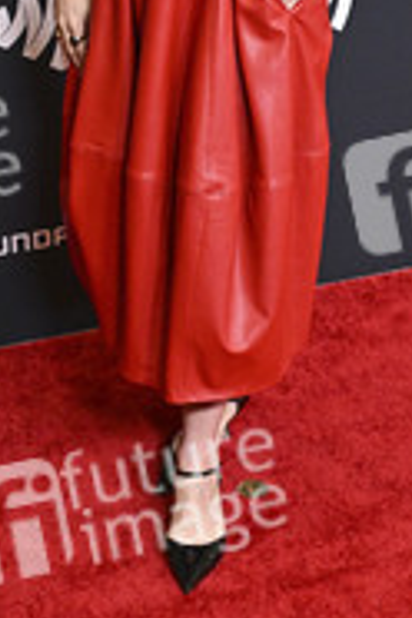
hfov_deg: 13.8
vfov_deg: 20.0
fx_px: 1699
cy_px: 10
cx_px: 213
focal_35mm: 99
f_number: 5.6
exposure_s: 1/250
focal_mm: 46
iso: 4000
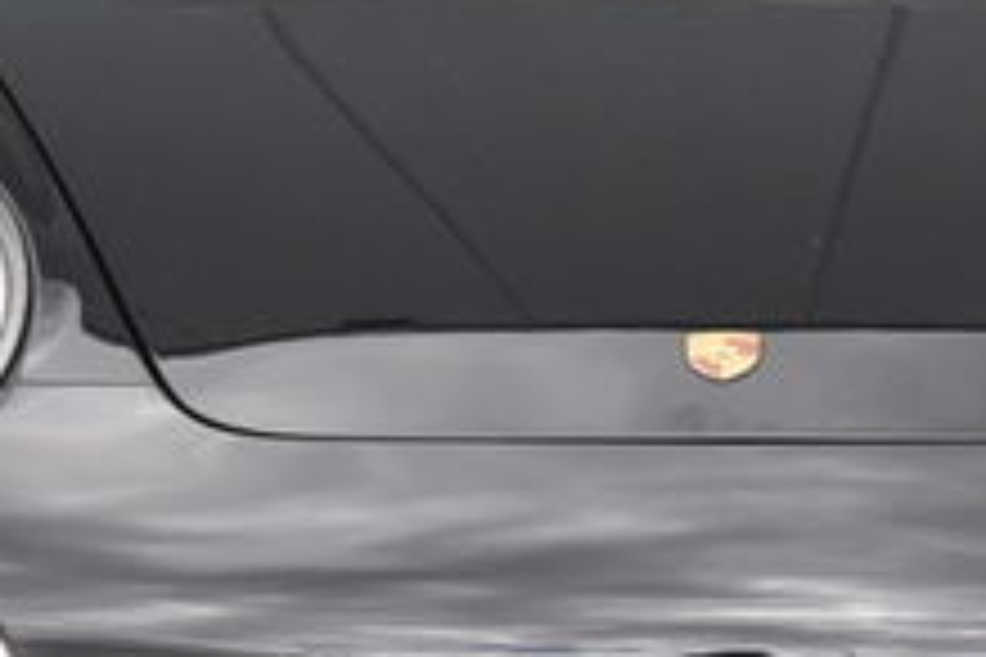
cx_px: 747
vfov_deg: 4.2
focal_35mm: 323
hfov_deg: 6.4
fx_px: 8846
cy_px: -202
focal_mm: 46
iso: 720
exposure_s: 1/500
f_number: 8
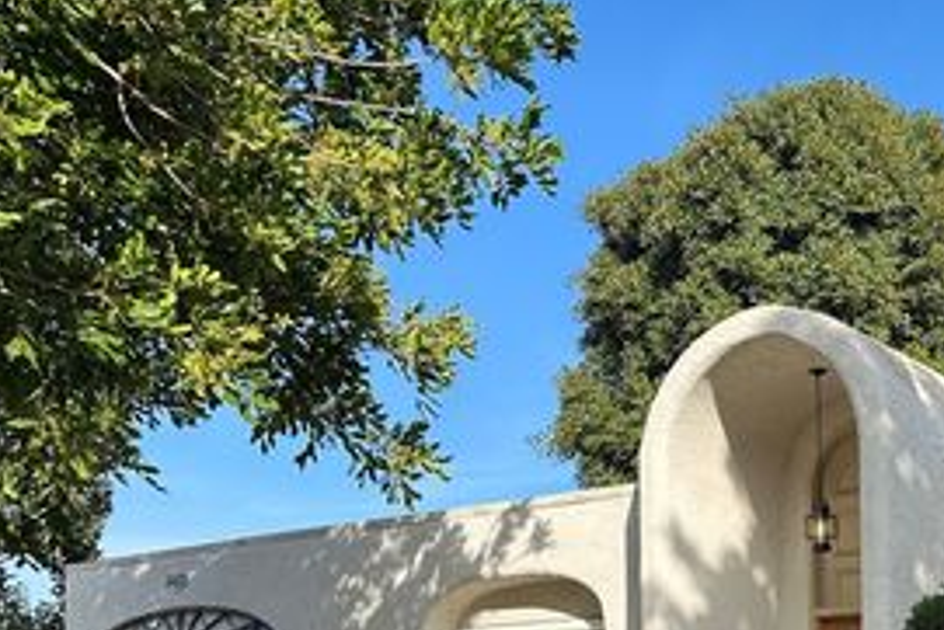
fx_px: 1207
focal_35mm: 46
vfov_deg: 28.0
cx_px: 843
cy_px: 586
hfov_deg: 39.7
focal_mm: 6.86
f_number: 1.78
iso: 80
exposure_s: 1/1845
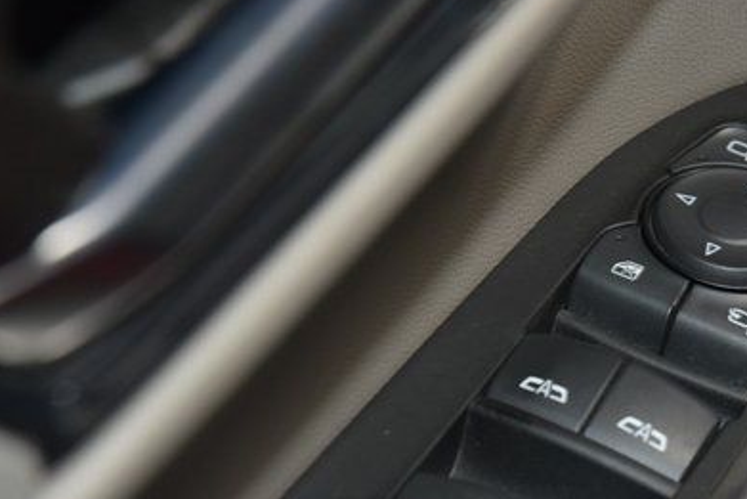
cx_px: 606
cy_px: 357
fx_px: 3570
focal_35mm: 172
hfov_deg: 11.9
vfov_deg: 8.0
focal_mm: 70
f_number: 4.5
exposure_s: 1/60
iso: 1000
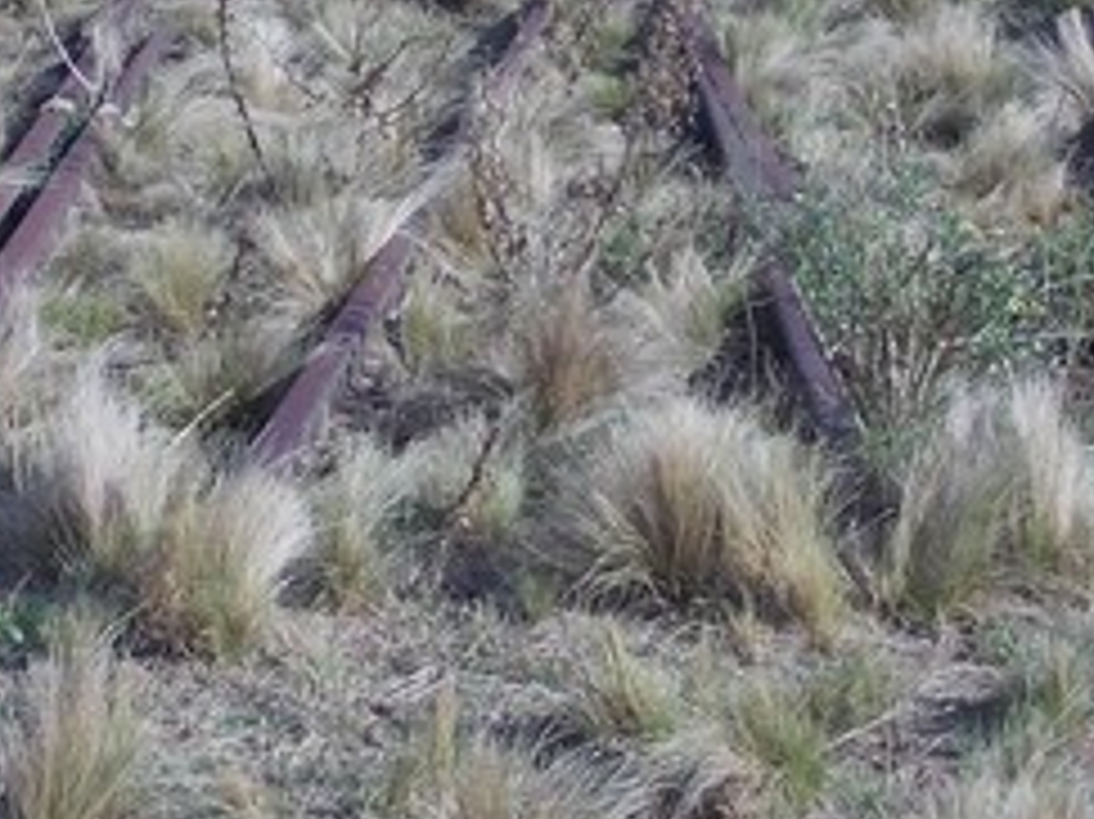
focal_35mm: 120
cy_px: 63
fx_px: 3791
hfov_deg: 16.4
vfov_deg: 12.2
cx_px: 432
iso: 80
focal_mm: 5.3
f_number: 6.2
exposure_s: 1/250
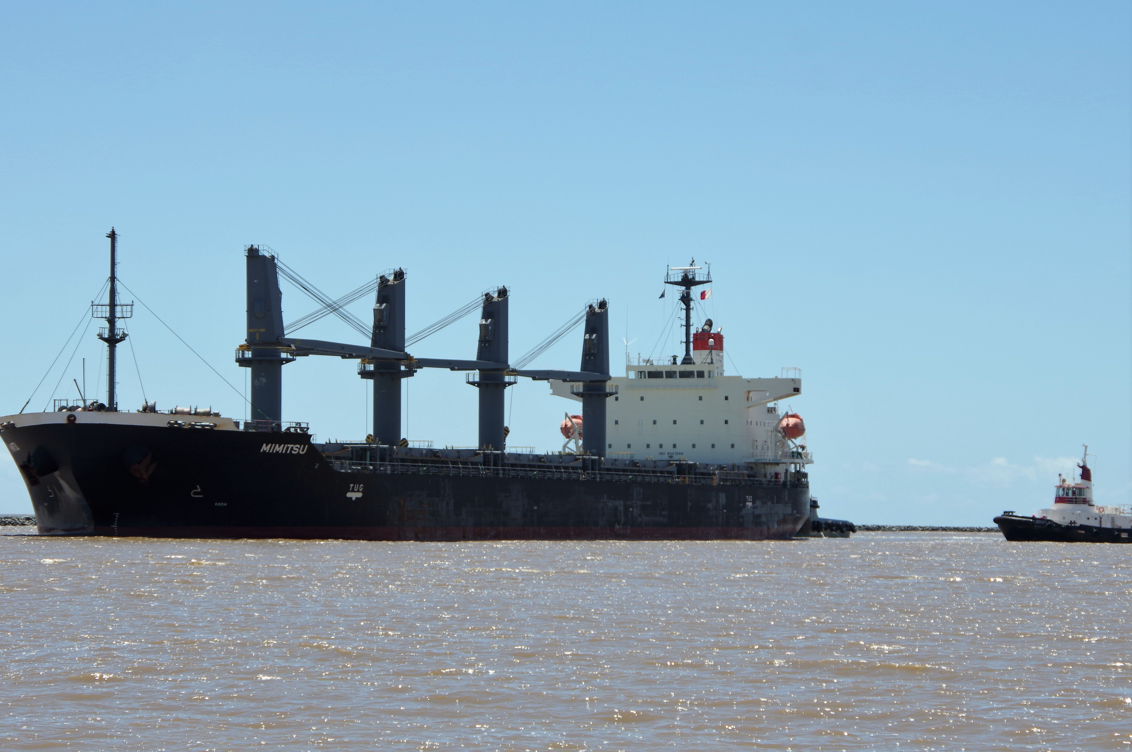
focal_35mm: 90
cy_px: 376
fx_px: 2828
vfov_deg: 15.2
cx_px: 566
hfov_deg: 22.6
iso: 200
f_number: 7.1
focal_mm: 60
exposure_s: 1/1000
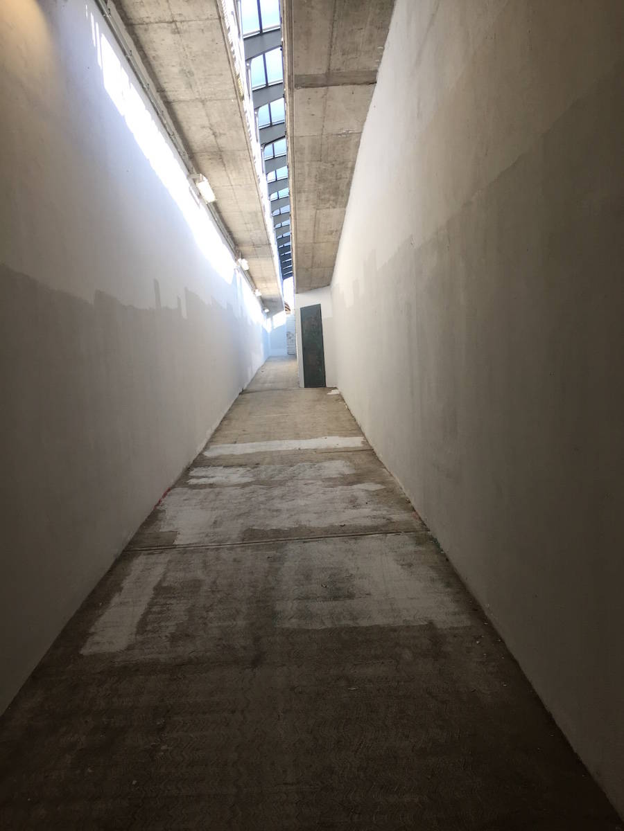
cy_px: 416
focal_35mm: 29
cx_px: 312
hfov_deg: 48.2
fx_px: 697
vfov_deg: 61.7
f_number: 2.2
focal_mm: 4.15
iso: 32
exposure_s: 1/100
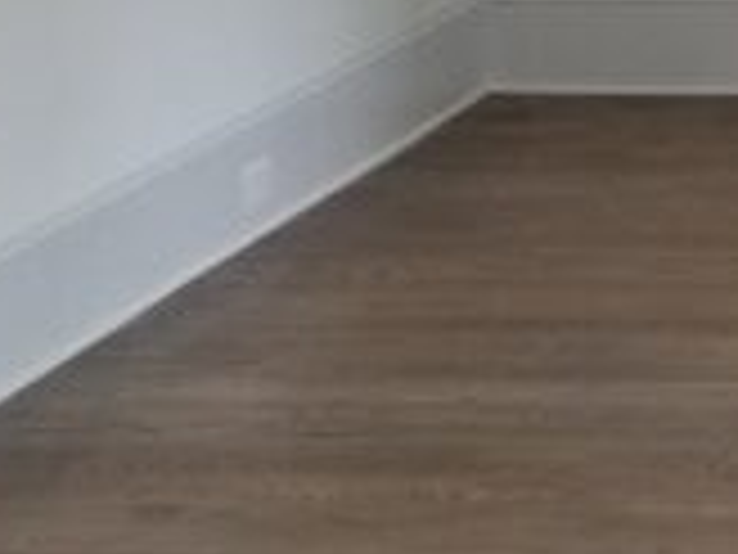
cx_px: 1233
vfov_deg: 8.5
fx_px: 3454
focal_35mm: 162
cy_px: -653
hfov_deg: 11.5
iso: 100
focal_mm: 4.25
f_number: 1.7
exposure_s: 1/120
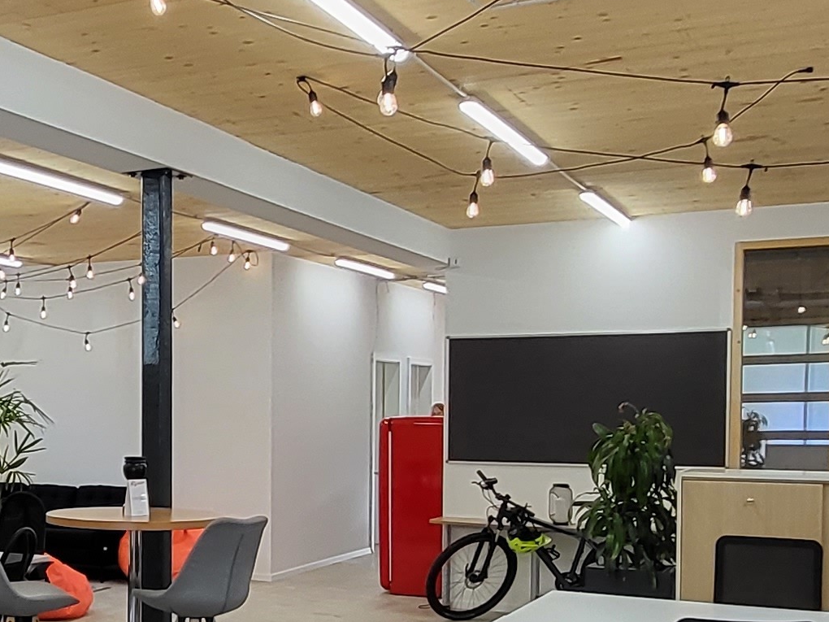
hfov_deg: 35.7
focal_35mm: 51
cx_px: 115
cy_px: 439
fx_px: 1221
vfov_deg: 28.3
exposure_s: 1/50
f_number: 2.2
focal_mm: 1.74
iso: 125
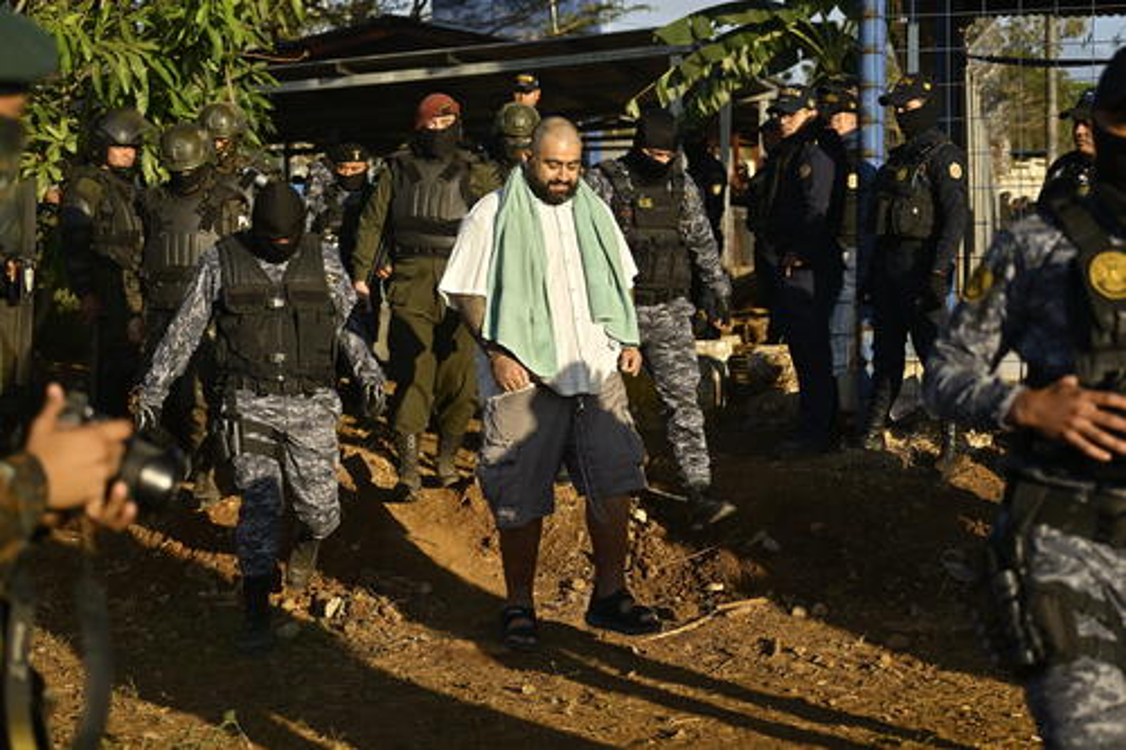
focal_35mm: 64
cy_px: 375
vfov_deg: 21.2
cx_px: 563
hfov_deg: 31.4
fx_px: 2001
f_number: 2.8
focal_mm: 43
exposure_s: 1/6400
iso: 320
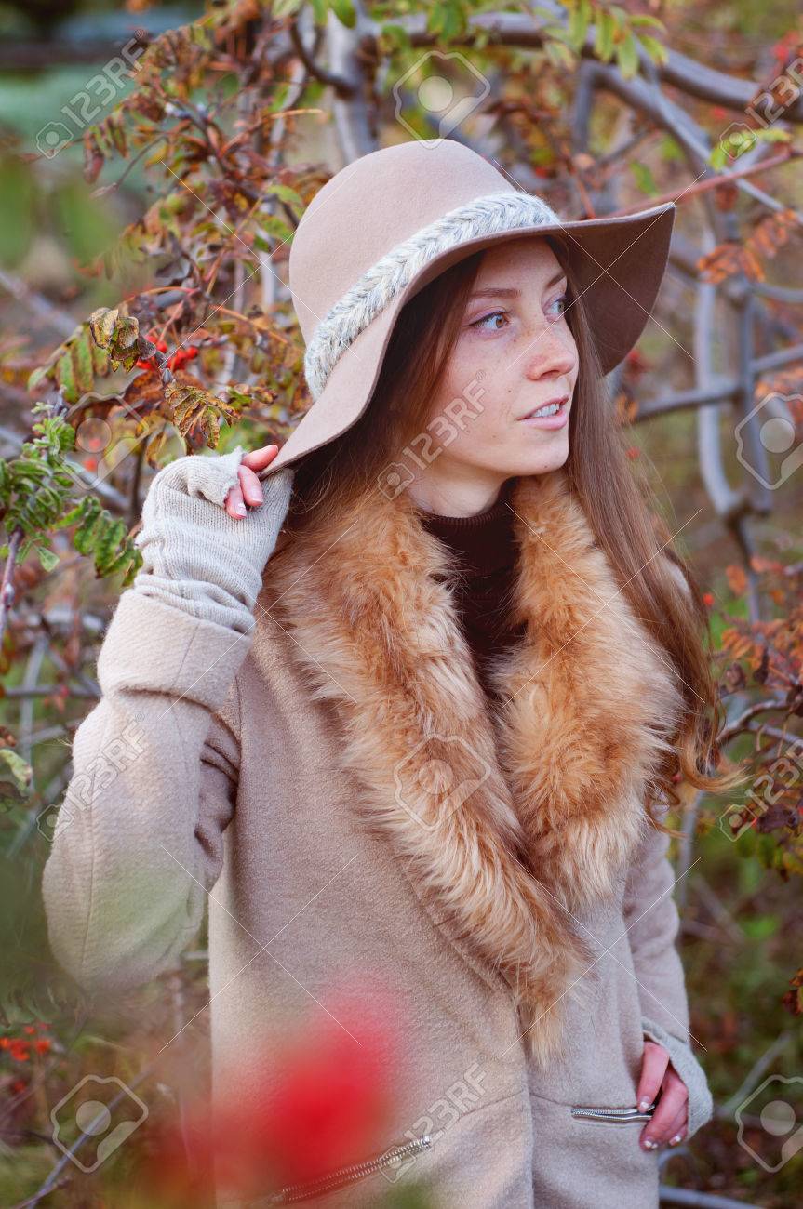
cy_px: 604
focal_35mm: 75
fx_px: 2517
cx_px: 402
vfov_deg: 27.0
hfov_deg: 18.1
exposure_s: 1/200
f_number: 3.2
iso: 200
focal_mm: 50
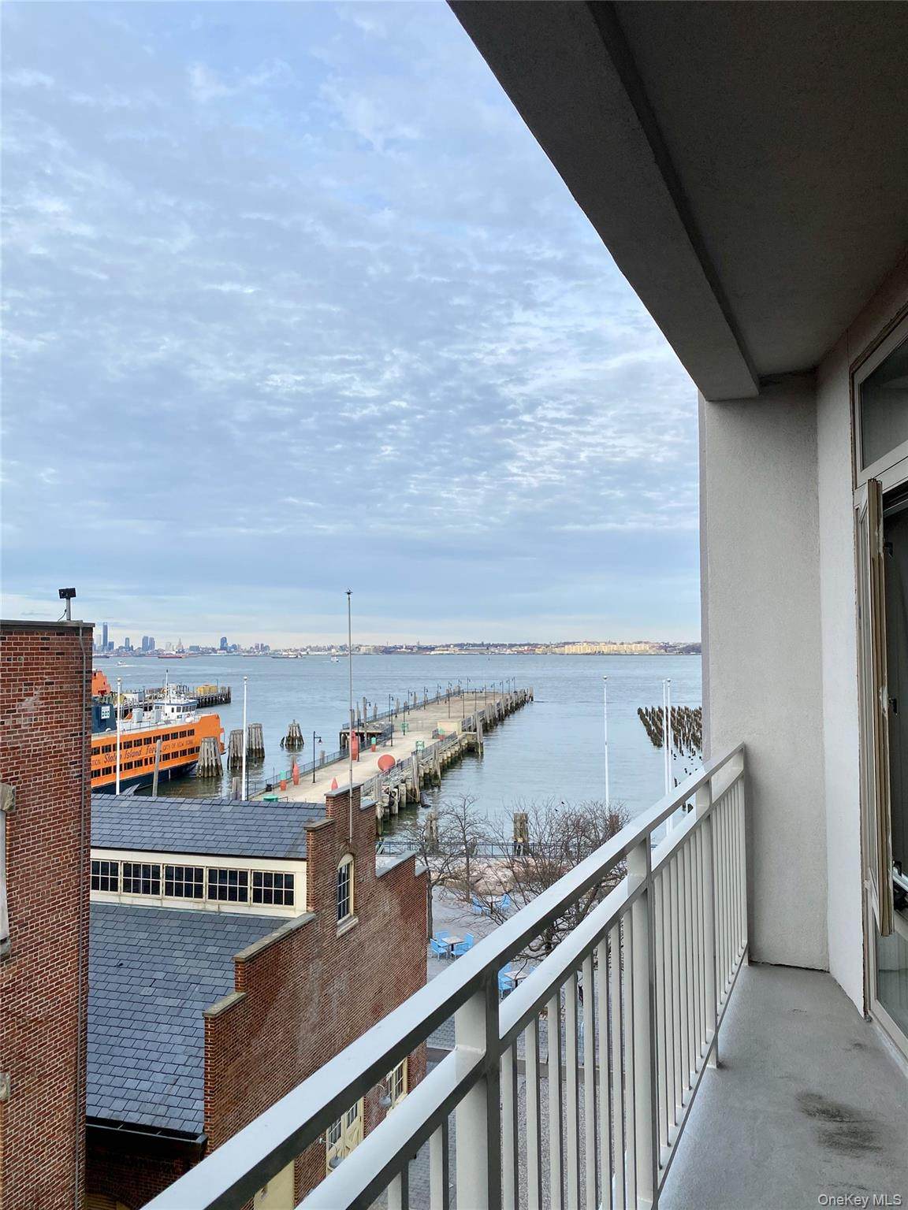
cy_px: 605
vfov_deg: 67.3
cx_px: 454
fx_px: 909
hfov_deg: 53.1
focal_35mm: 26
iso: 32
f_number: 1.8
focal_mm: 4.25
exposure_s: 1/1082
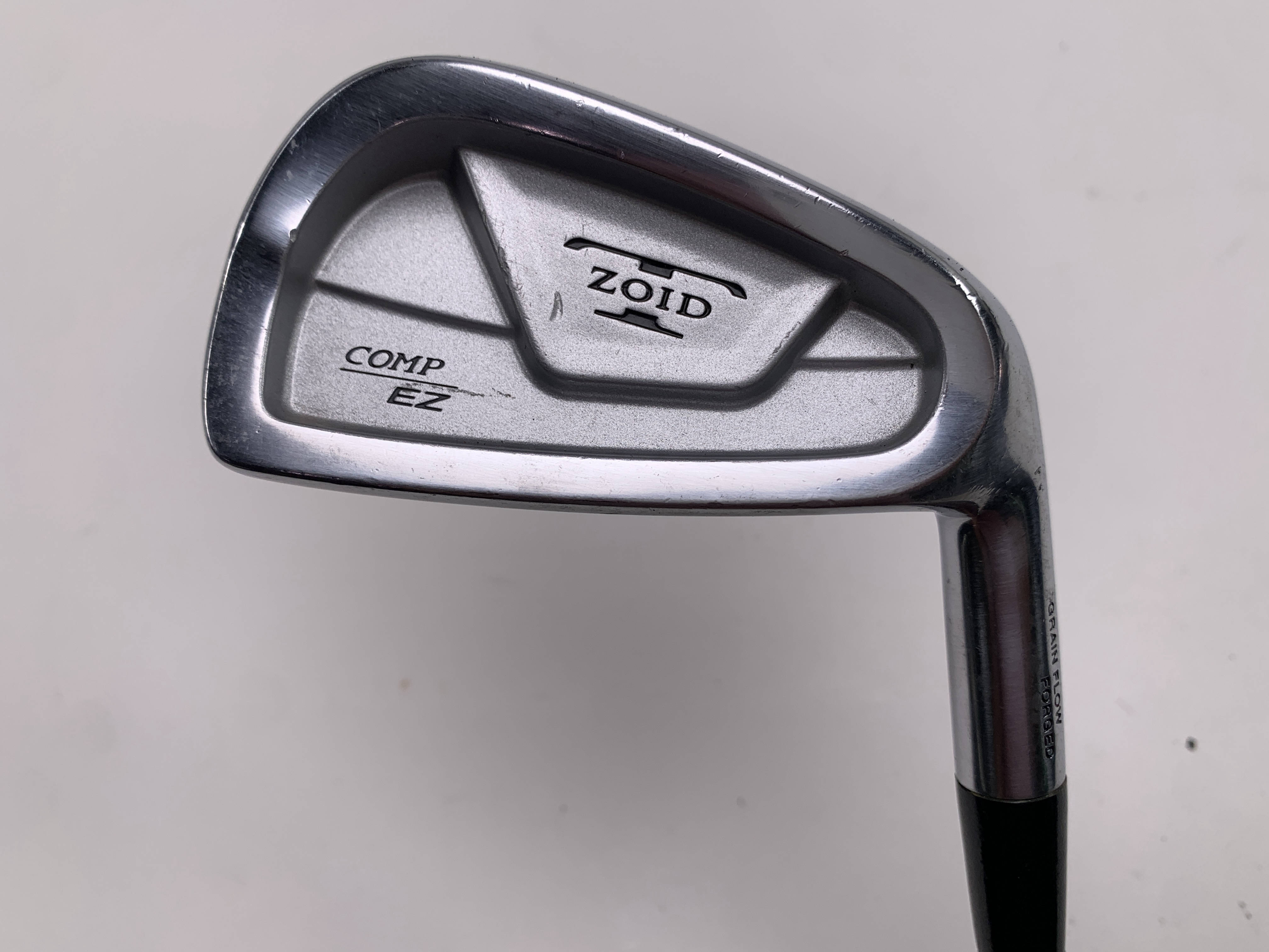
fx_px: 953
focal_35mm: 26
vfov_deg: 53.1
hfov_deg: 67.3
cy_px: 476
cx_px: 634
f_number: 1.8
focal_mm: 4.25
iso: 25
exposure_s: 1/476
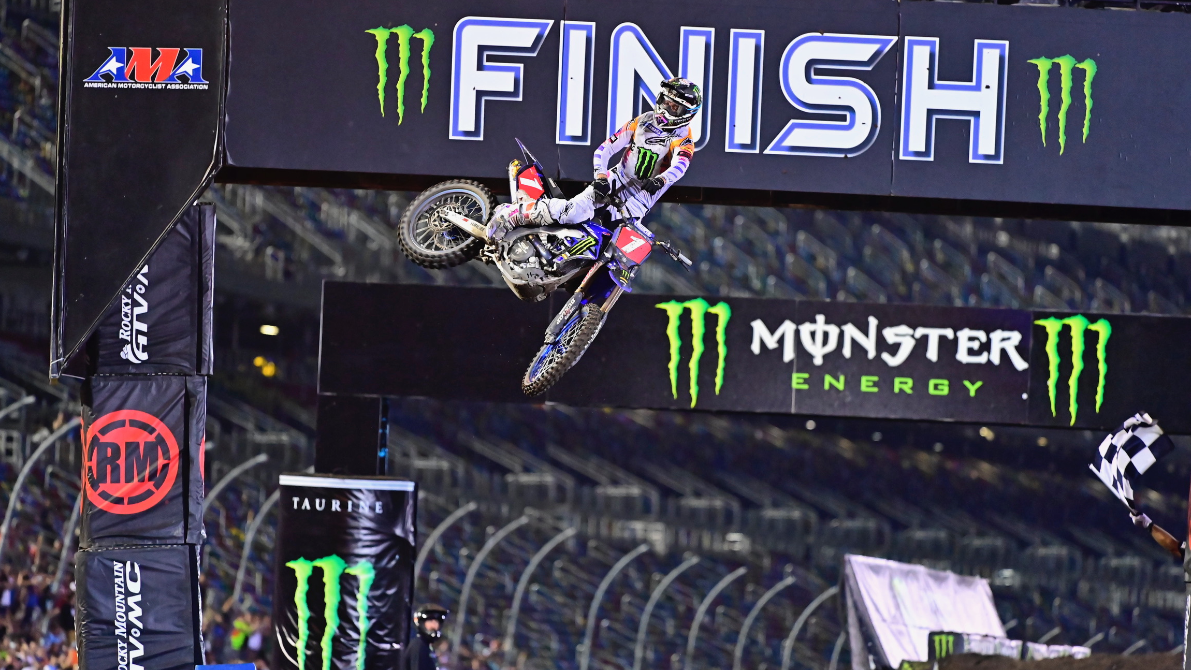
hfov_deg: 6.9
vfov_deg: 3.9
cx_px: 595
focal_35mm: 315
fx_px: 9948
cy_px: 286
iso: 8000
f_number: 4
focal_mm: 300
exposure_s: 1/800
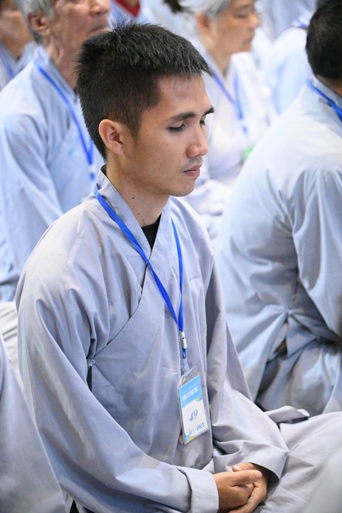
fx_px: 1510
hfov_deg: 12.9
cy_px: 256
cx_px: 171
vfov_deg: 19.3
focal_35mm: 106
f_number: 4
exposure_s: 1/400
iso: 25600
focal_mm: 105
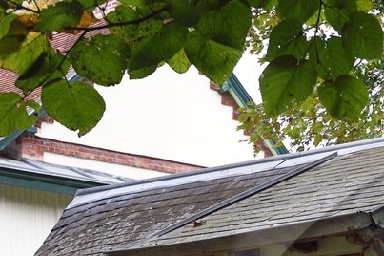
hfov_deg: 13.7
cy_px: 489
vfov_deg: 9.1
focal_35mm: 143
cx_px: 544
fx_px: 1524
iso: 800
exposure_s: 1/80
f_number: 10
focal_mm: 36
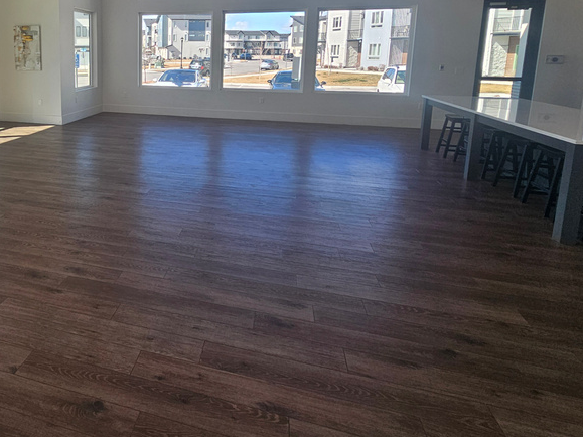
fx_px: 387
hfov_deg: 67.7
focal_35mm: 23
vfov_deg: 56.1
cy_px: 111
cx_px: 126
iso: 50
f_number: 2.2
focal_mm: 2.2
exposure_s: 1/350
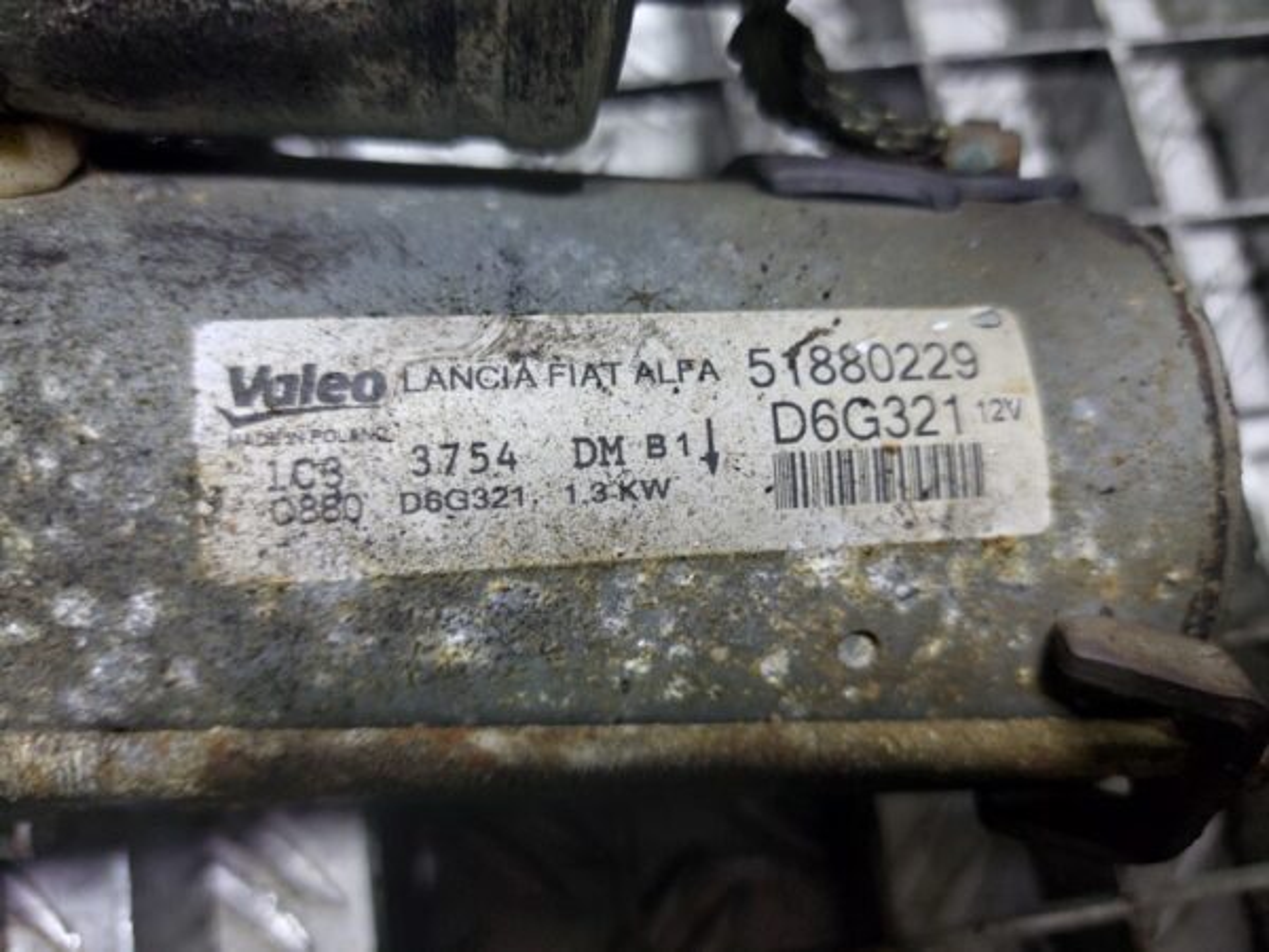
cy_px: 476
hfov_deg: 69.4
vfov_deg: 54.9
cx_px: 634
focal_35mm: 25
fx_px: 916
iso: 125
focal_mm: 5.23
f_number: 1.8
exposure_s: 1/50
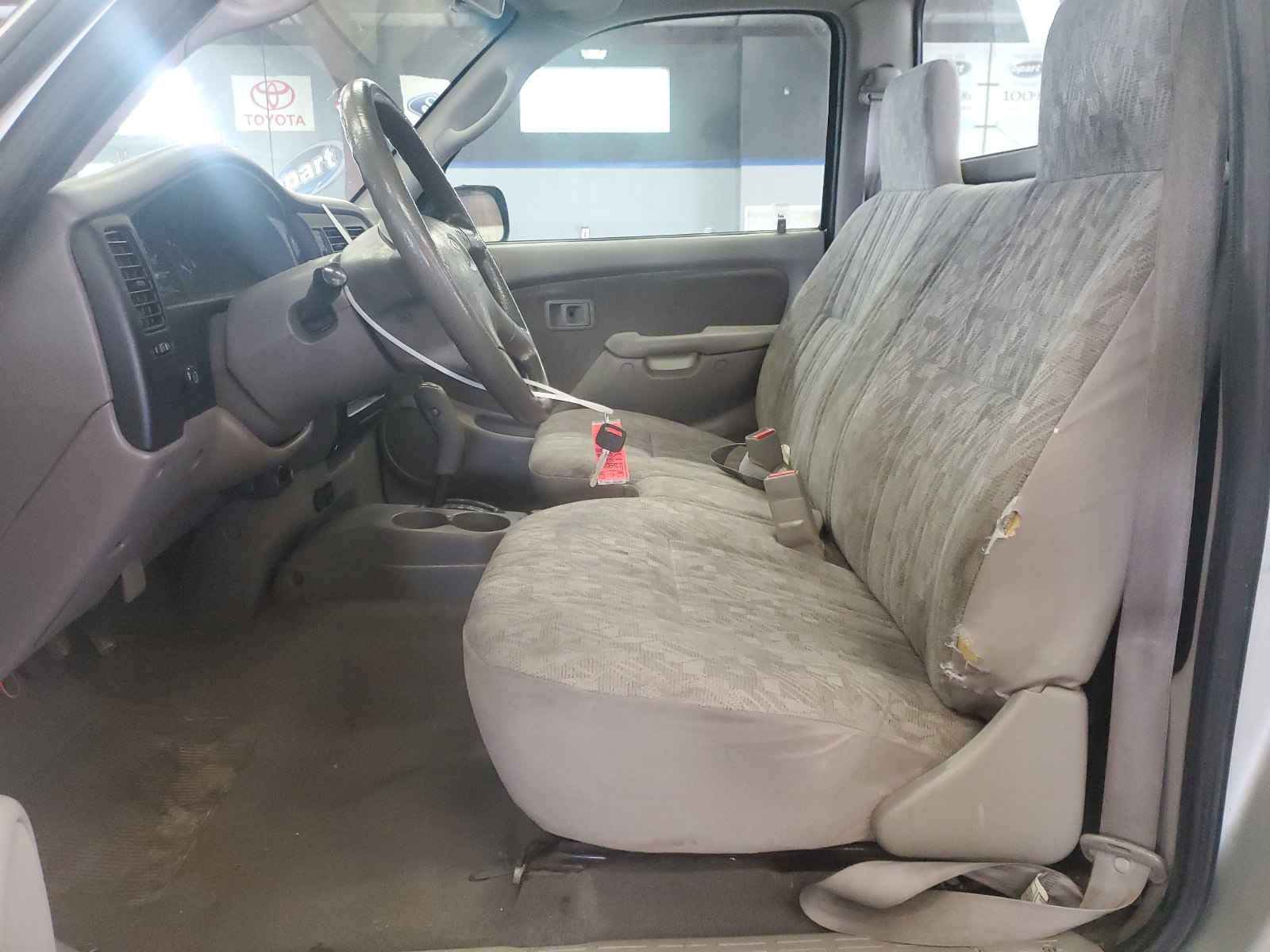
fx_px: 954
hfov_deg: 67.3
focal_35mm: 26
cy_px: 476
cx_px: 635
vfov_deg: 53.1
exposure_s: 1/60.2
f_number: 1.5
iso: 414
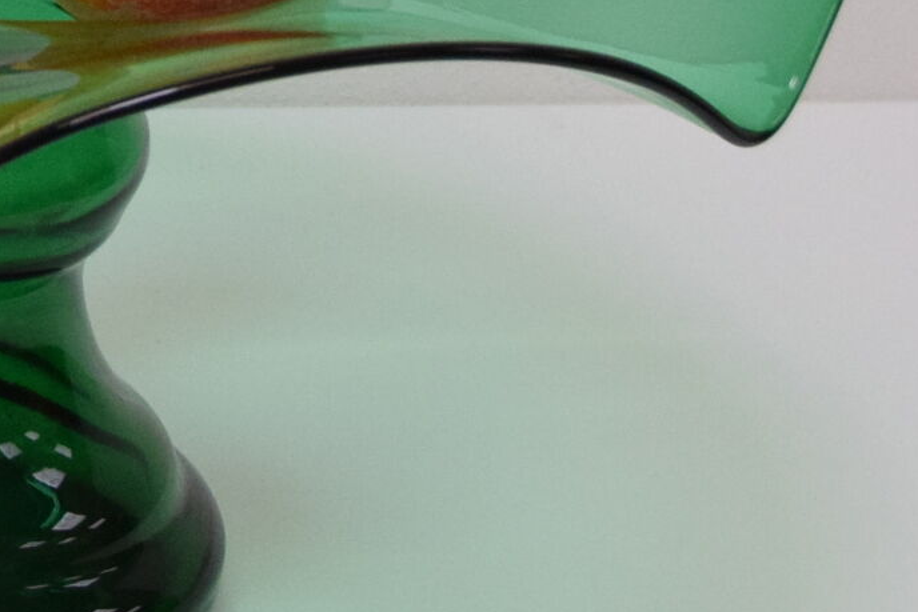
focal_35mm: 248
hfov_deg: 7.9
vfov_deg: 5.5
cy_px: -449
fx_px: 6325
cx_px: -1019
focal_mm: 38
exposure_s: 1/200
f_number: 7.1
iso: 1600
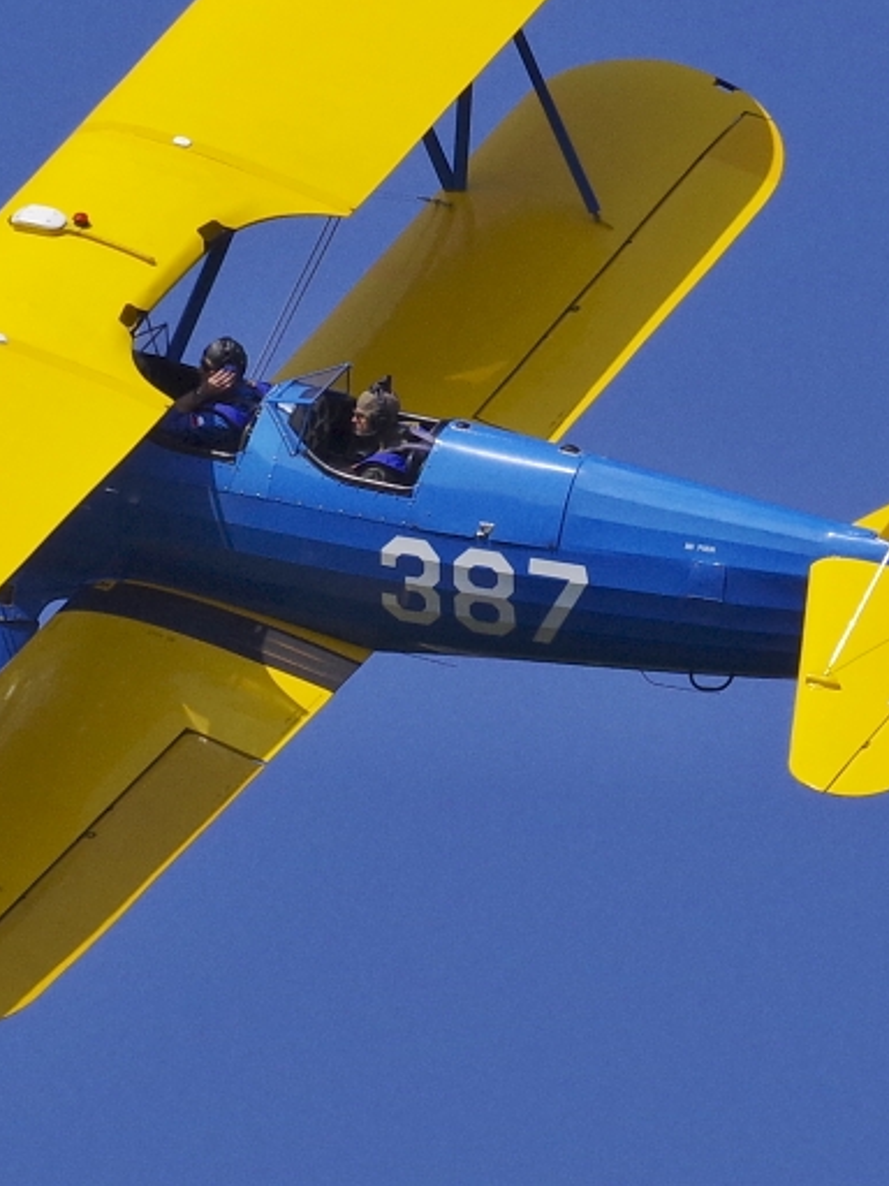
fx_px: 22189
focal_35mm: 648
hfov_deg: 2.3
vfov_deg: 3.1
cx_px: 384
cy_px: 397
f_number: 13
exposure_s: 1/1250
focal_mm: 200
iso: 800
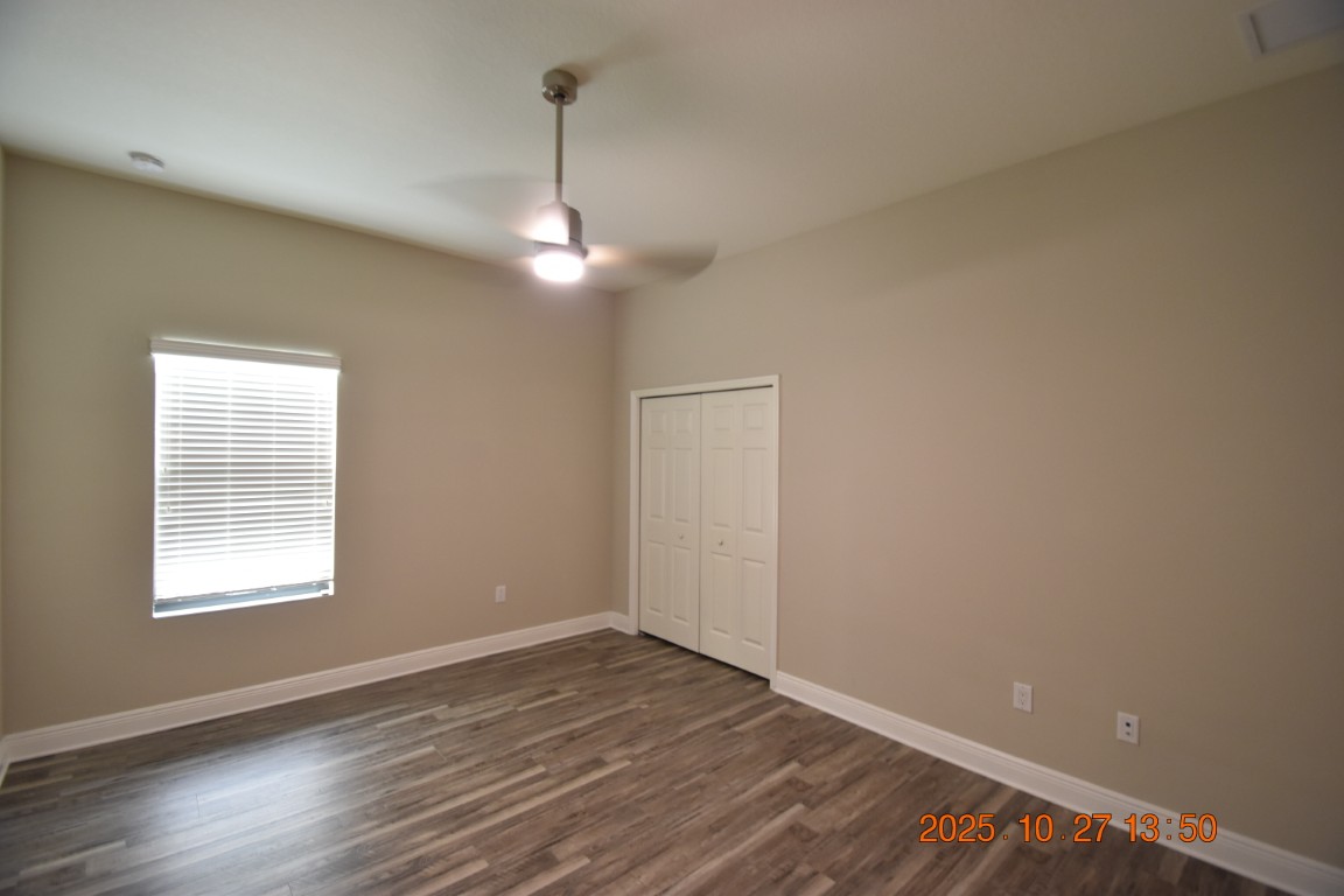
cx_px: 672
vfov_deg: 77.3
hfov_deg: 100.4
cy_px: 448
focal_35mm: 15
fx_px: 560
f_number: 3.5
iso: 800
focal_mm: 10
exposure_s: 1/15
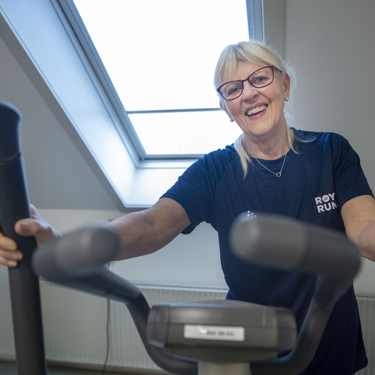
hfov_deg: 52.3
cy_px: 185
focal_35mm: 31
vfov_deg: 52.5
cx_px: 215
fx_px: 380
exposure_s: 1/160
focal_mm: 24
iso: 1600
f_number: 2.8
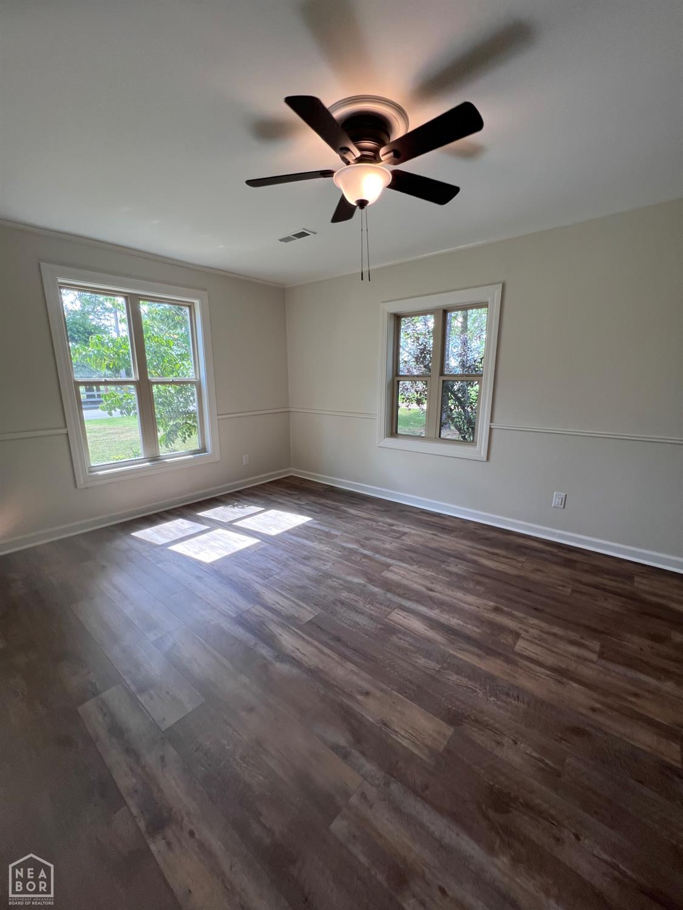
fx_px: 342
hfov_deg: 89.9
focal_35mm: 13
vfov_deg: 106.2
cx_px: 342
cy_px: 455
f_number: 1.8
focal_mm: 1.57
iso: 64
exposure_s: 1/120
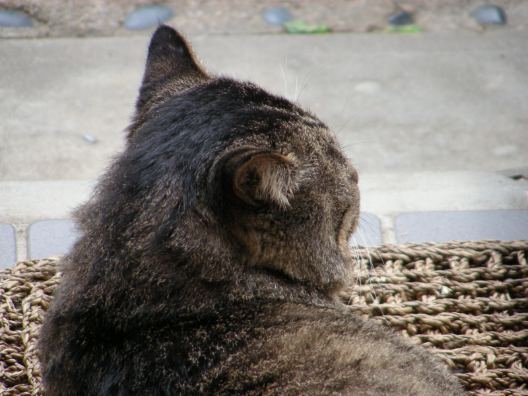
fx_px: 5796
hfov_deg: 5.2
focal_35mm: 380
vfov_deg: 3.9
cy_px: 198
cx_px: 264
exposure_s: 1/76.4
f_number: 3.5
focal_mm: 63.3
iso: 99
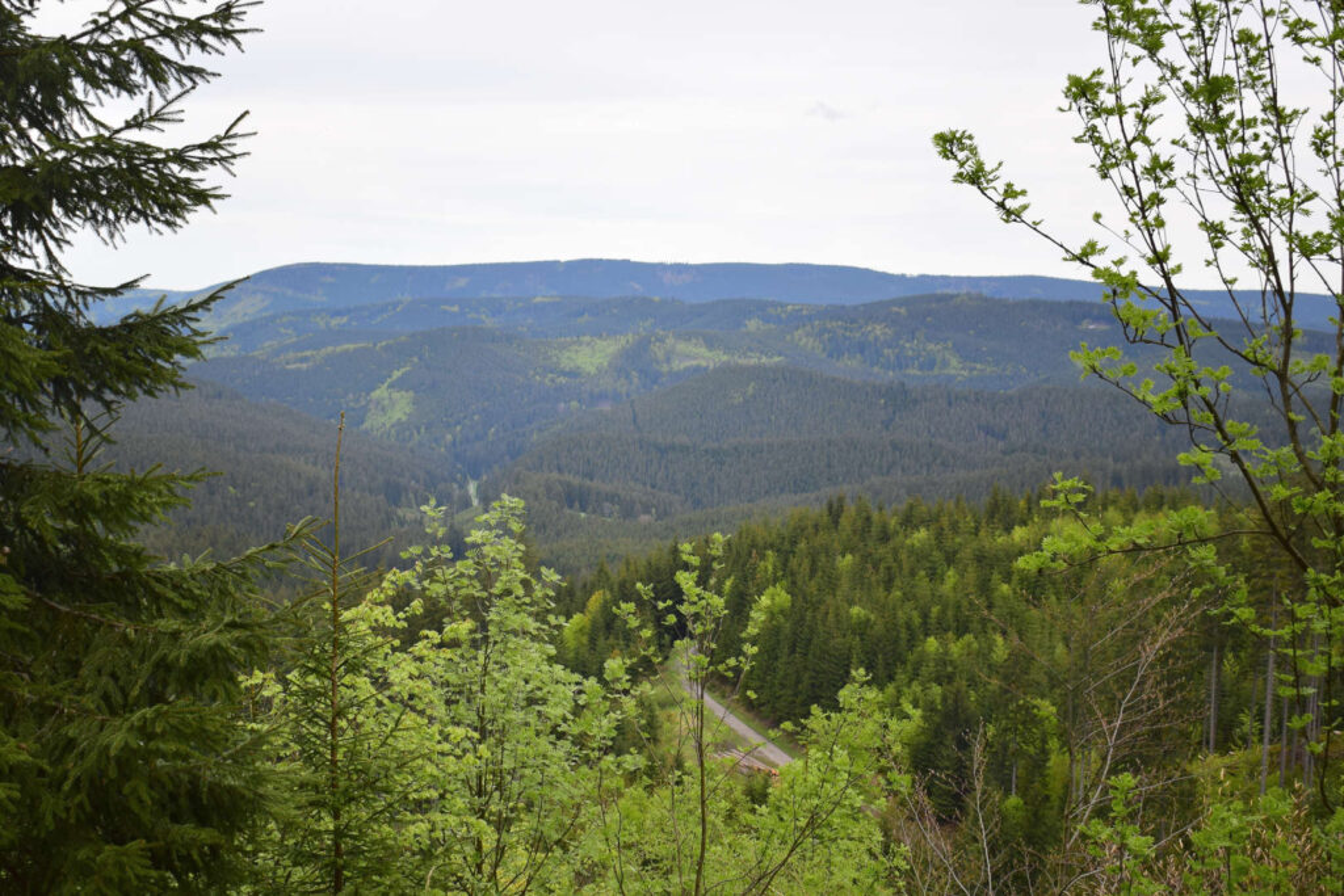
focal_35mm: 38
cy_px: 448
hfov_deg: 51.3
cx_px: 672
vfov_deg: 35.5
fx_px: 1400
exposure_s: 1/1000
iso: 200
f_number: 4
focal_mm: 25
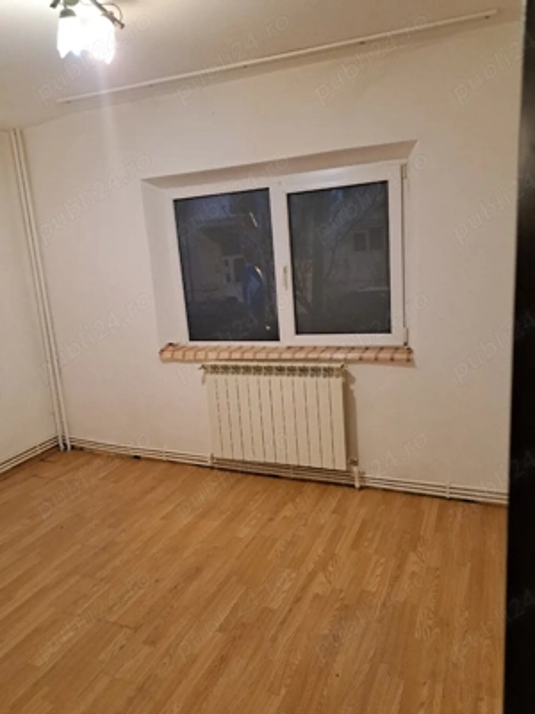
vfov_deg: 71.6
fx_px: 495
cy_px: 357
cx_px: 268
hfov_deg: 56.8
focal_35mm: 24
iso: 500
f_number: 1.8
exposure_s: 1/33
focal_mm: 5.23
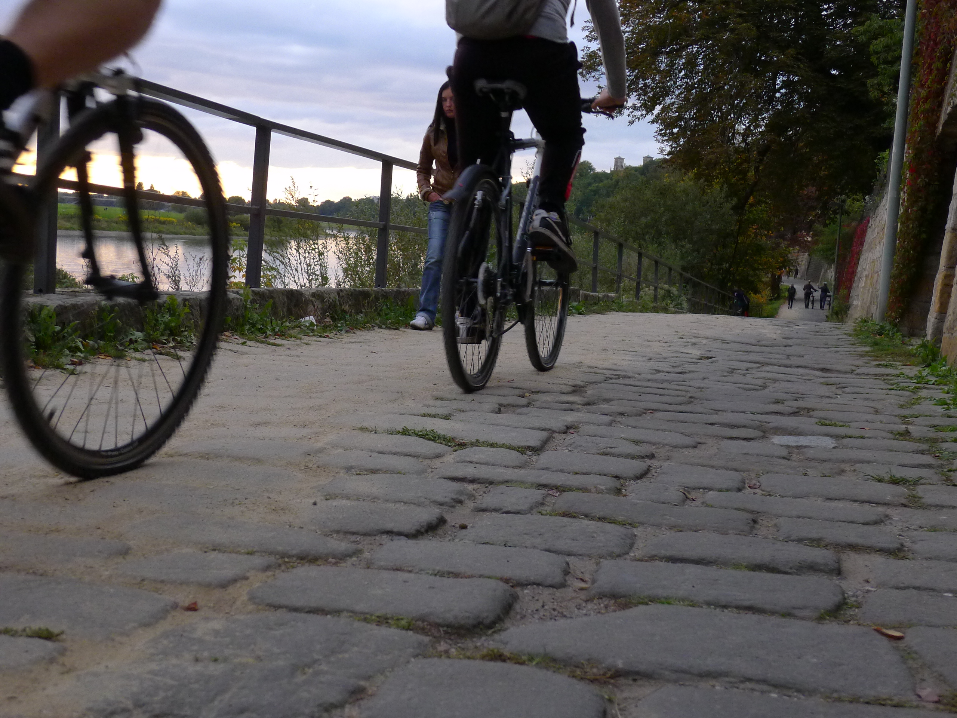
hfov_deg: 38.2
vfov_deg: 29.1
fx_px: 1382
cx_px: 478
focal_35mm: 50
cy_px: 359
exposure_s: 1/125
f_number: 2.8
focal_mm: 10.7
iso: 400
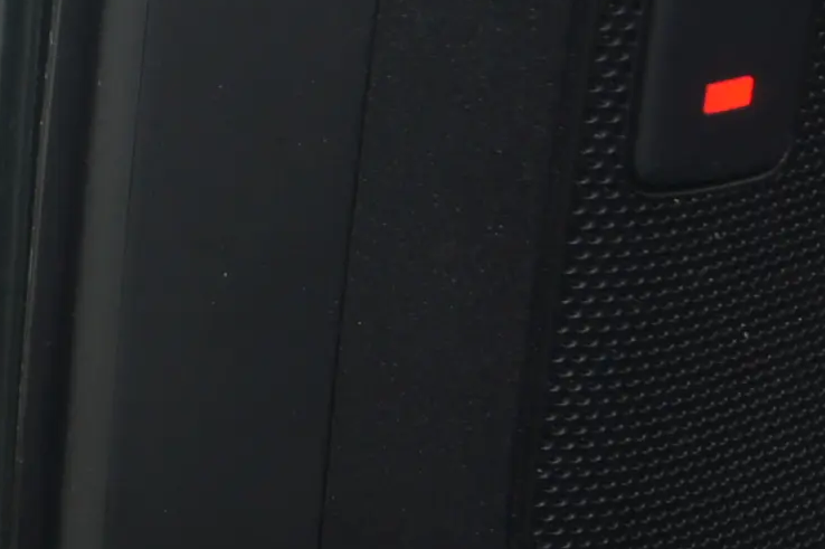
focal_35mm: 203
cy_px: 238
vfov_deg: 6.8
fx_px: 4649
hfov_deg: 9.9
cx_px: -248
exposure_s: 1/80
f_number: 5
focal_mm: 26
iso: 100
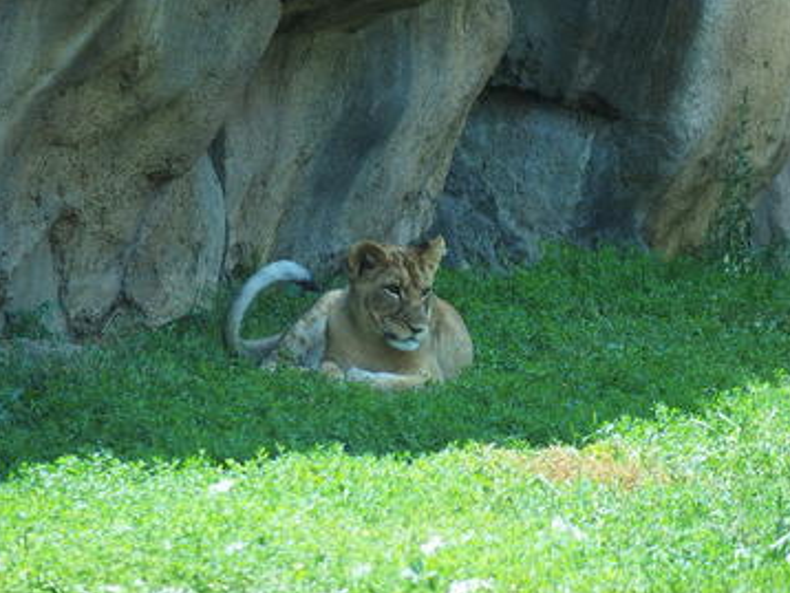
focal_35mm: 377
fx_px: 8610
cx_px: 386
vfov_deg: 3.9
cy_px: 282
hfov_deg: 5.3
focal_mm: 64.3
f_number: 2.8
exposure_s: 1/320
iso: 100
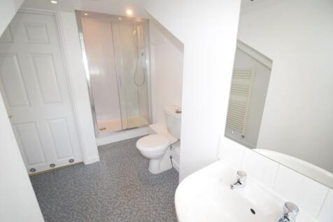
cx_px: 166
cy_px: 111
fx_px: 139
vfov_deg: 77.3
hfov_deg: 100.4
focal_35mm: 15
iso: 450
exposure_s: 1/125
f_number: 5.6
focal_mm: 10
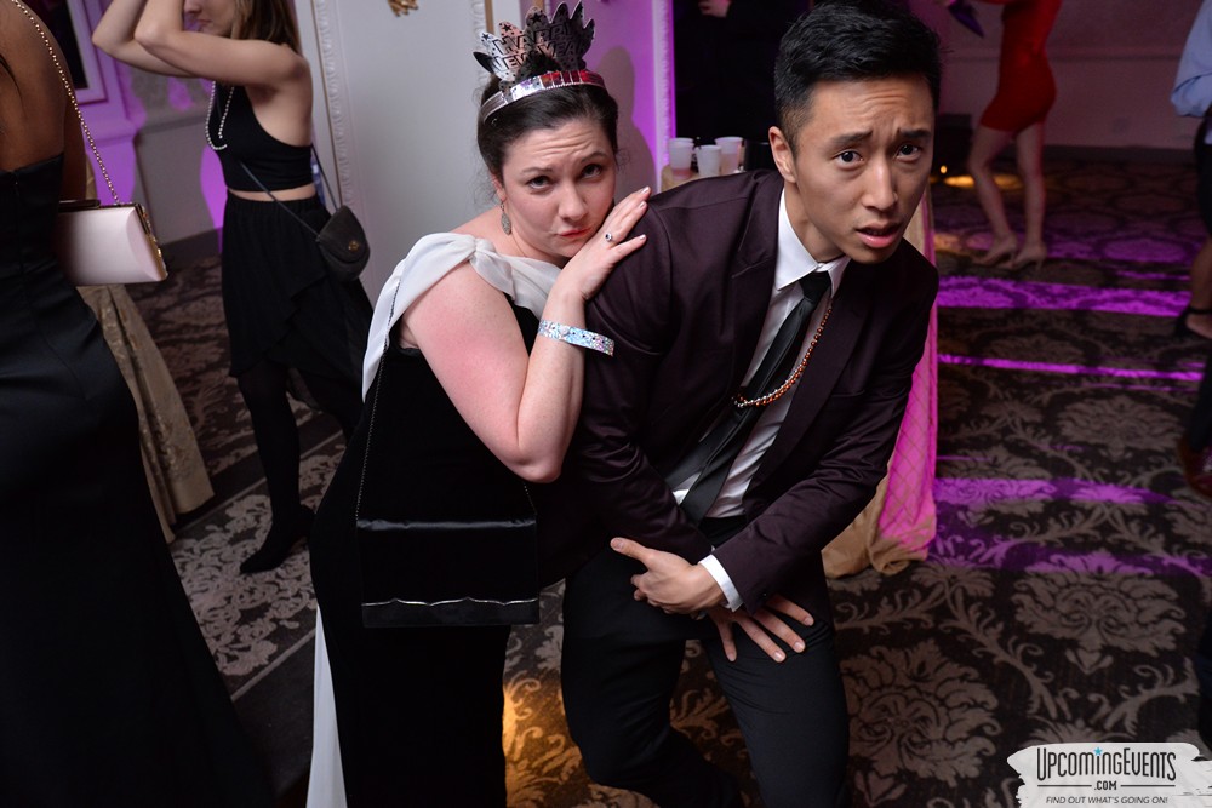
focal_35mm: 32
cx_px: 606
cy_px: 404
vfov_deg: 41.1
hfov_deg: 58.7
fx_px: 1077
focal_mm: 32
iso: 2000
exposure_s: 1/80
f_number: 5
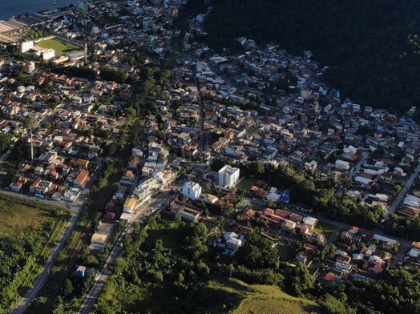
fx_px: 667
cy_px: -36
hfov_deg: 33.7
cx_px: 72
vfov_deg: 24.6
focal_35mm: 55
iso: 100
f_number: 2.8
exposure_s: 1/716
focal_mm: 4.5
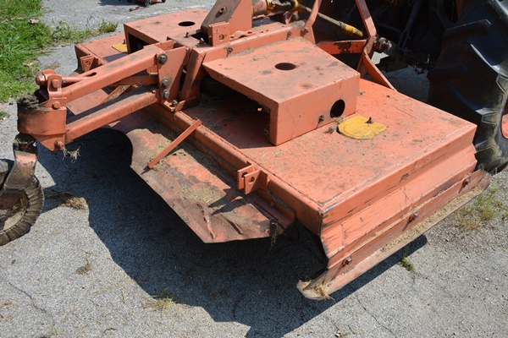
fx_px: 466
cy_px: 169
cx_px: 254
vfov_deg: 40.0
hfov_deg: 57.2
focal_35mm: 33
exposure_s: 1/250
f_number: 8
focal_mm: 22
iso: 140
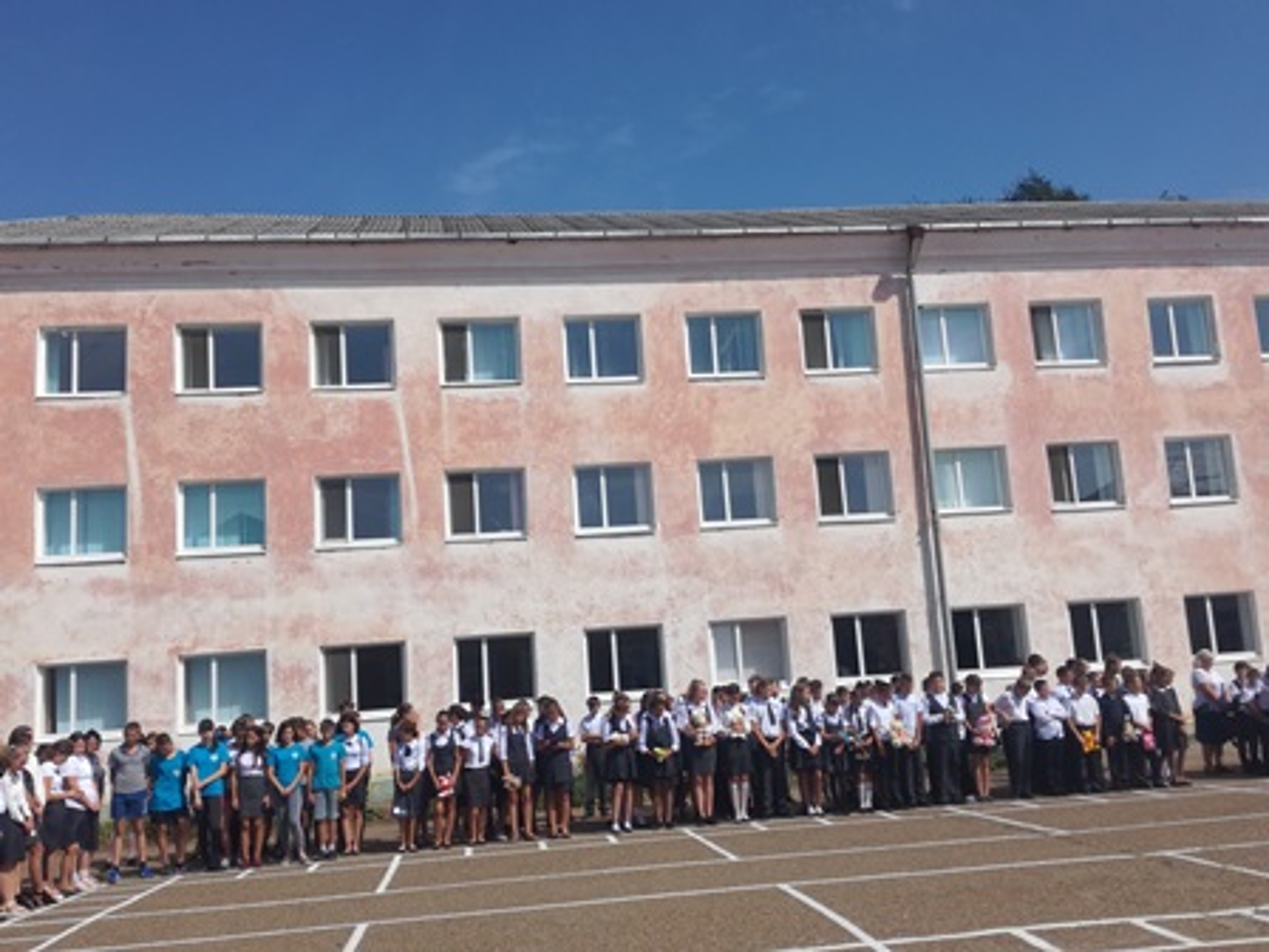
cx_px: 634
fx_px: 990
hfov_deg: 65.3
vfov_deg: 51.4
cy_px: 476
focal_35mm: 27
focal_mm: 3.79
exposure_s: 1/2288
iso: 50
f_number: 2
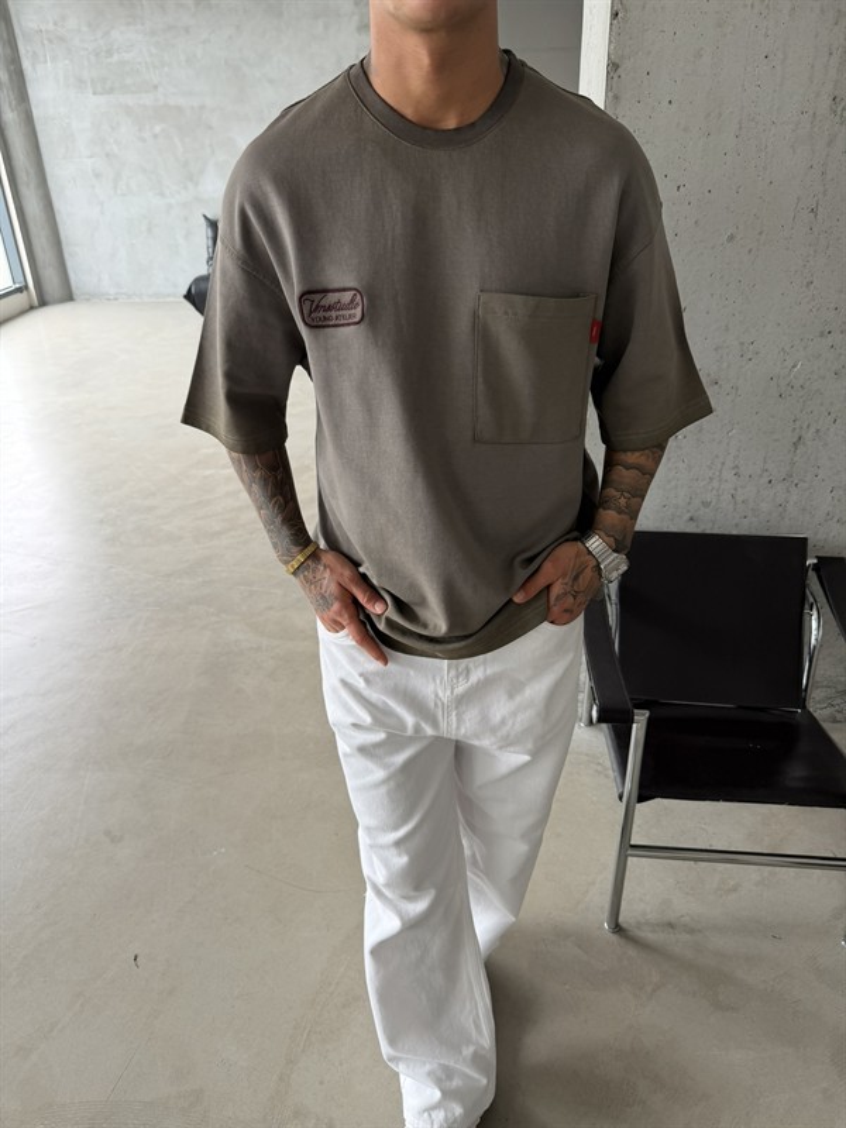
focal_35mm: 24
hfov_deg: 56.8
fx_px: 782
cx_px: 423
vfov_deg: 71.6
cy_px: 564
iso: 80
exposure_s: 1/121
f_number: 1.78
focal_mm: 6.76
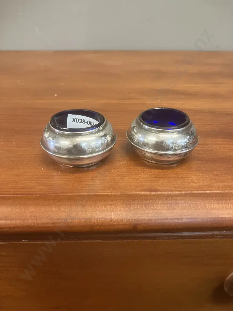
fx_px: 251
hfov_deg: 49.7
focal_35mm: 28
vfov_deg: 63.4
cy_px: 156
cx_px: 116
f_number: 1.8
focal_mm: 3.99
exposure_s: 1/50
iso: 250
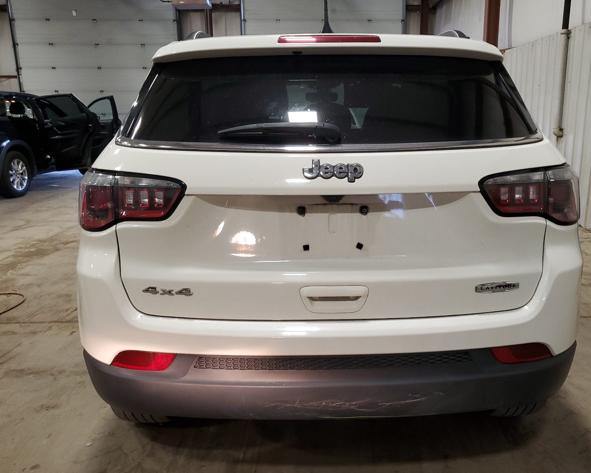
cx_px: 325
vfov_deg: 50.0
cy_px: 228
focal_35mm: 29
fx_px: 507
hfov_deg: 60.3
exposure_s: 1/60.2
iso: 76
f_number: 1.5
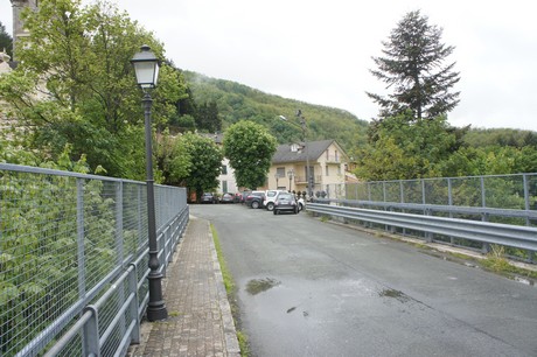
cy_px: 178
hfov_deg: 67.4
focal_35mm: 27
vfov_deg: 47.9
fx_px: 402
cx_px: 268
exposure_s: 1/250
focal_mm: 18
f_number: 5.6
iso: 500
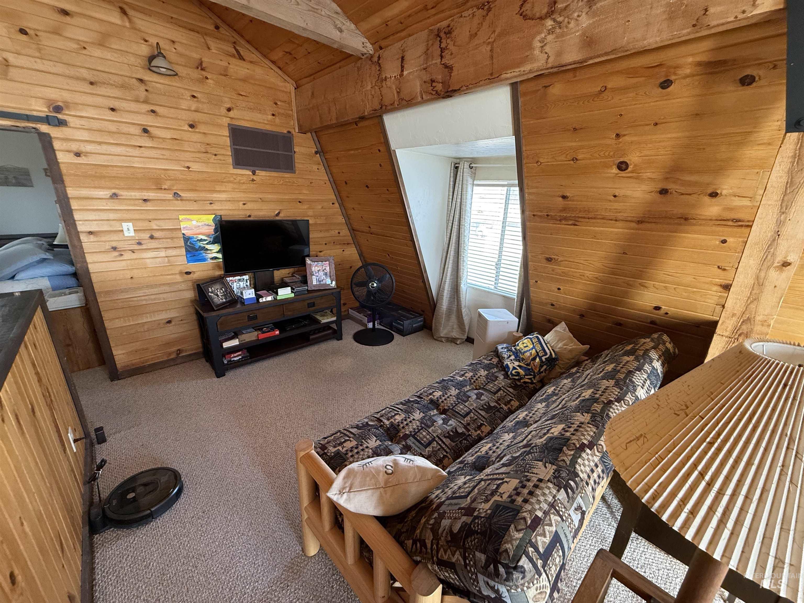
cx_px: 402
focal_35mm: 14
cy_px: 302
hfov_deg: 102.1
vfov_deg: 85.7
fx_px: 325
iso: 320
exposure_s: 1/81
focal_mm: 2.22
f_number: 2.2
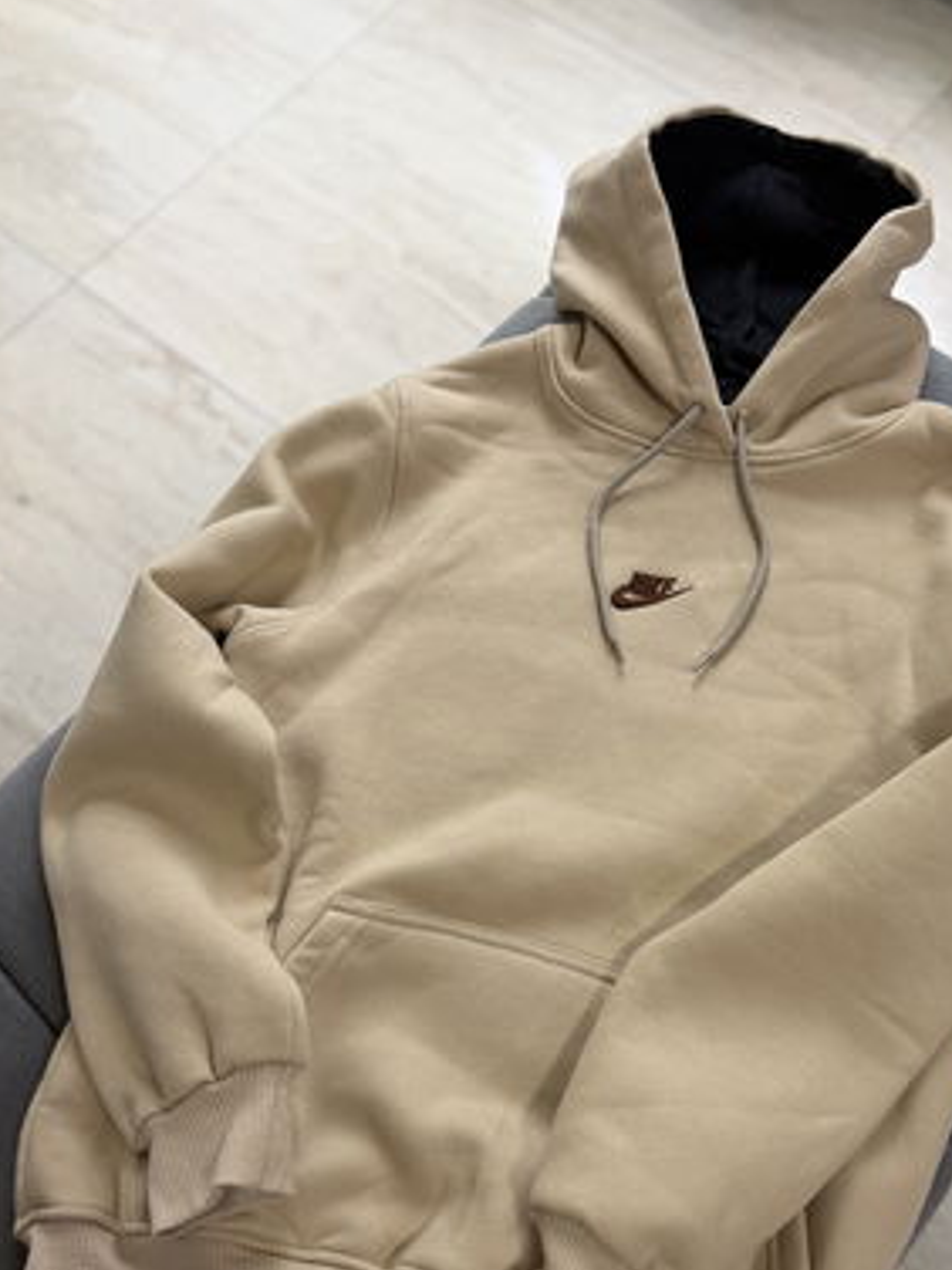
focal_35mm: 34
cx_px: 638
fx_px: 1247
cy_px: 819
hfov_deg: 41.2
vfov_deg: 53.2
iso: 125
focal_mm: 6.76
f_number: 1.78
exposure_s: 1/50
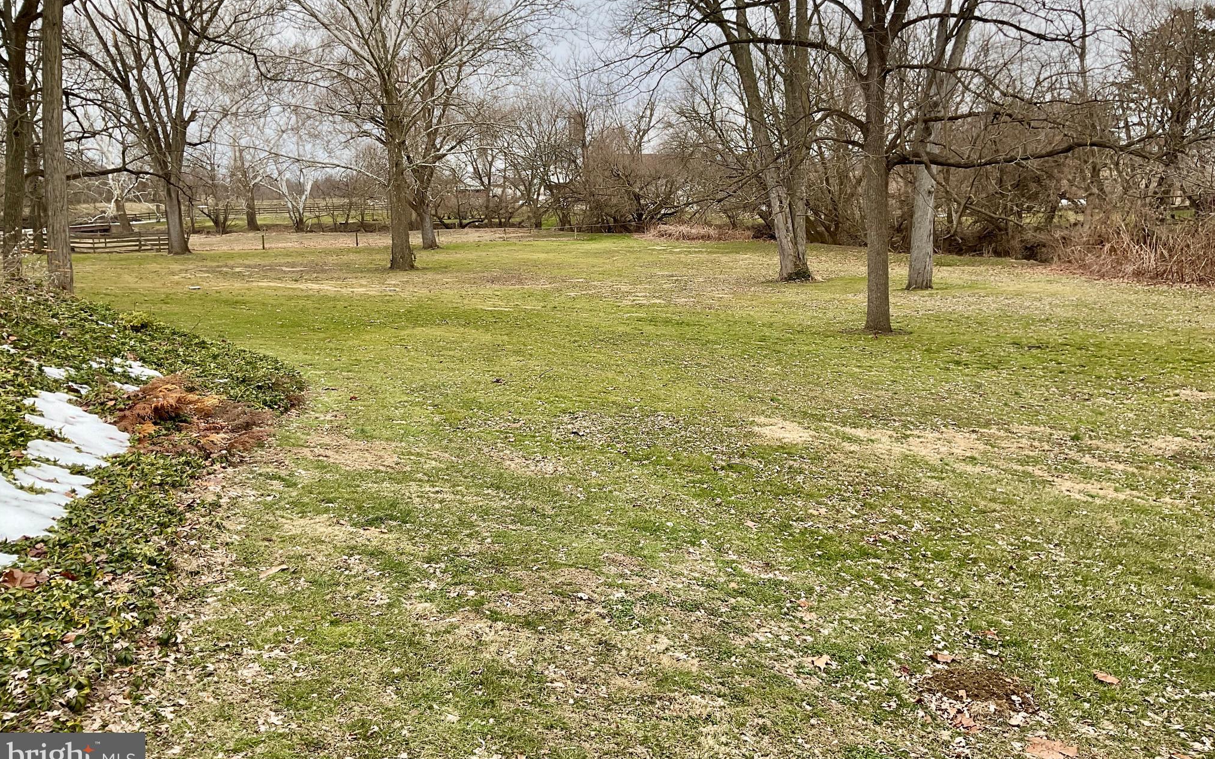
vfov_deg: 40.5
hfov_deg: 61.2
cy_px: 322
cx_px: 608
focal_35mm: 31
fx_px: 1026
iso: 16
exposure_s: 1/351
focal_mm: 3
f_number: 1.8
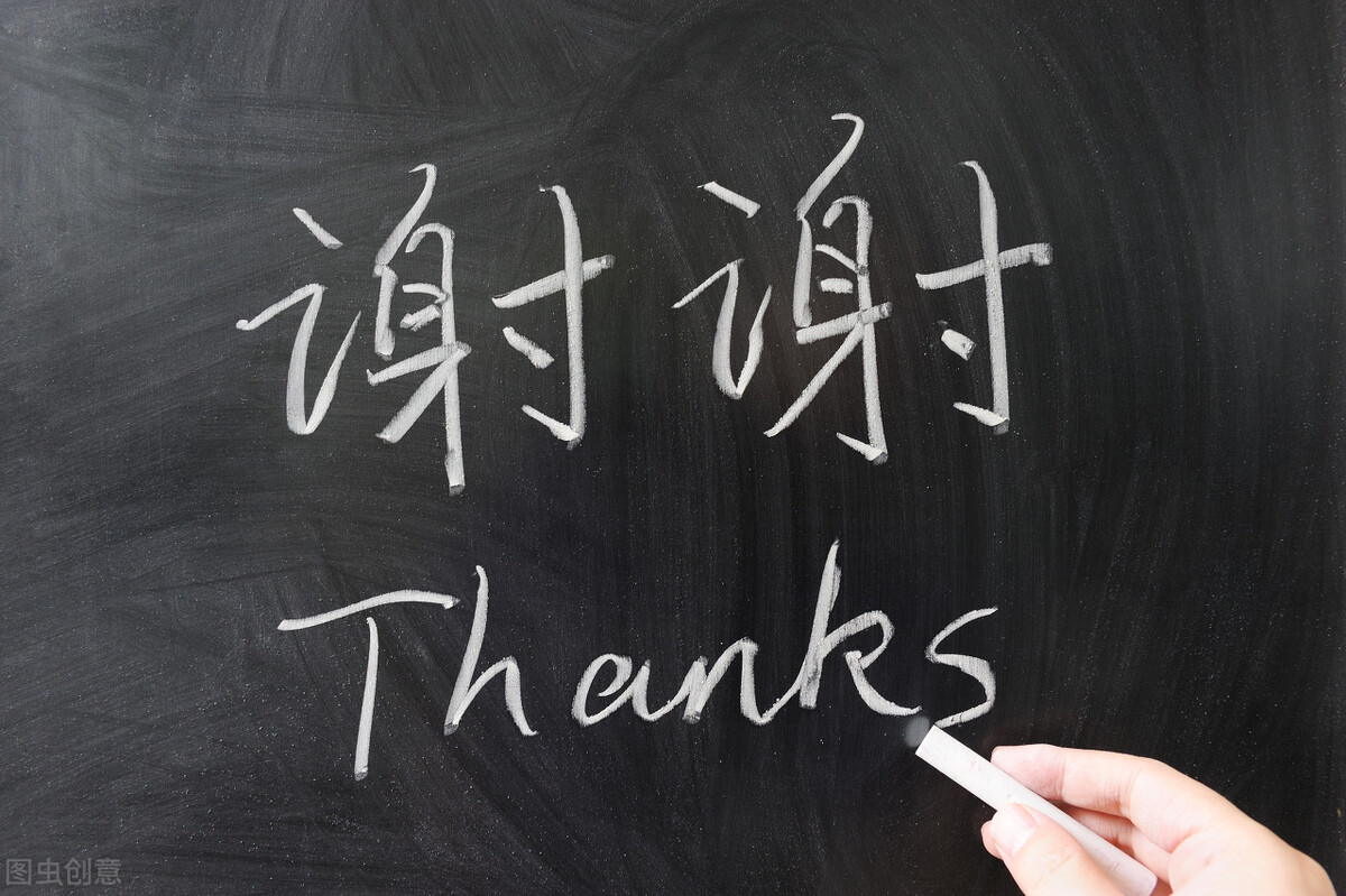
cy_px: 448
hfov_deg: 58.7
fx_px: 1196
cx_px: 673
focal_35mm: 32
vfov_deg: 41.1
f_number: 8
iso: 200
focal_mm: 32
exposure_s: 1
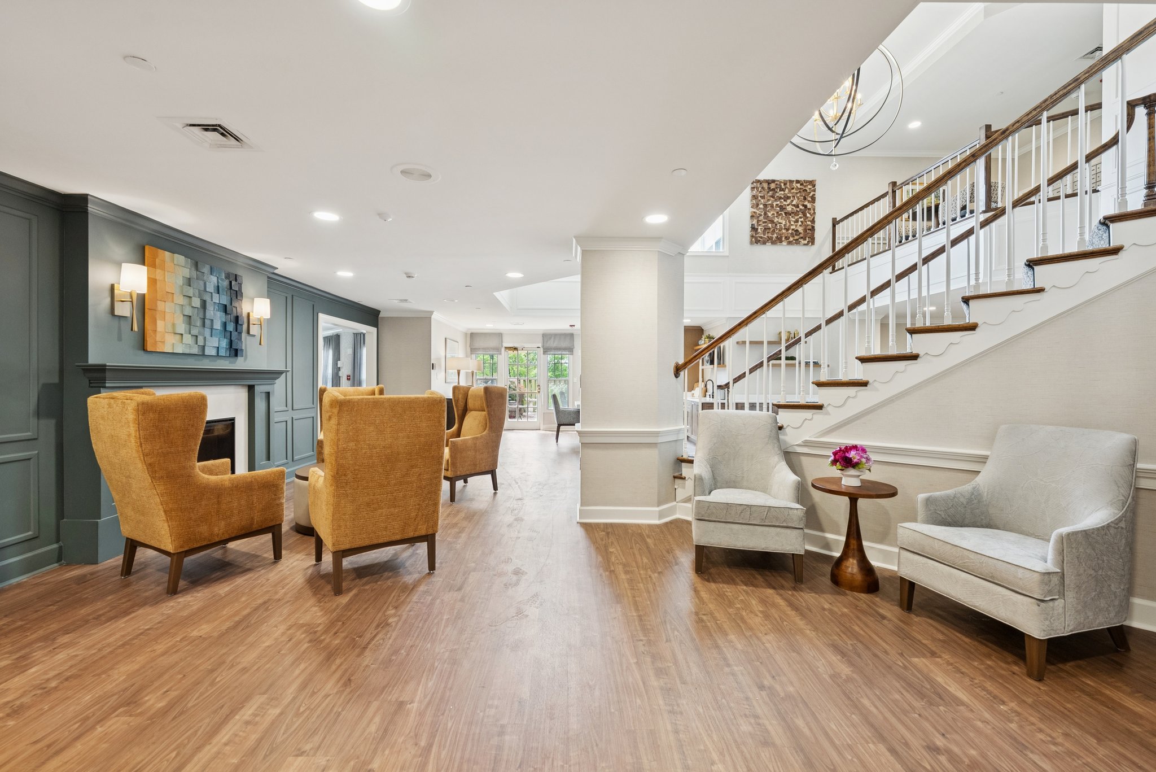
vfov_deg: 81.3
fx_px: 450
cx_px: 578
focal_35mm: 14
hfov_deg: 104.2
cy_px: 386
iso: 640
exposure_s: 1/40
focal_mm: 14
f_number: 7.1
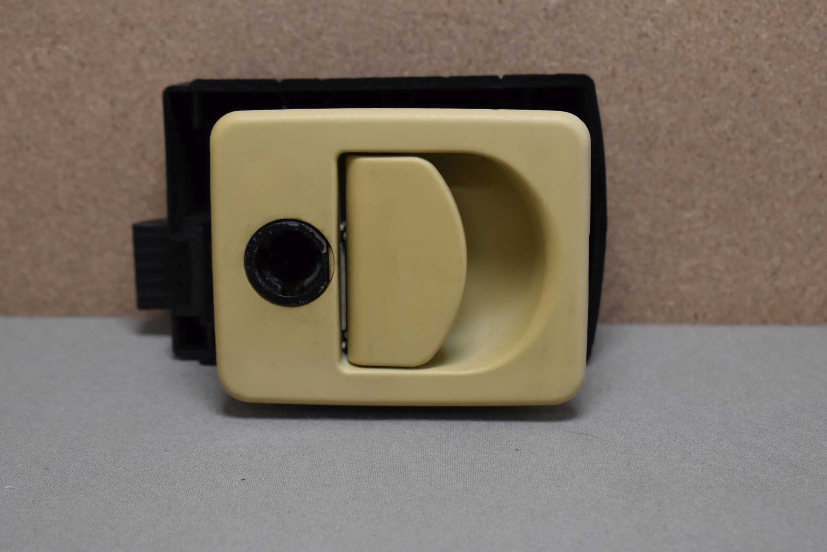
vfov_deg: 17.5
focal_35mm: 78
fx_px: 1792
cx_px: 414
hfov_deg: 26.0
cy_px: 276
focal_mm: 52
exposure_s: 1/200
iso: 800
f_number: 5.6
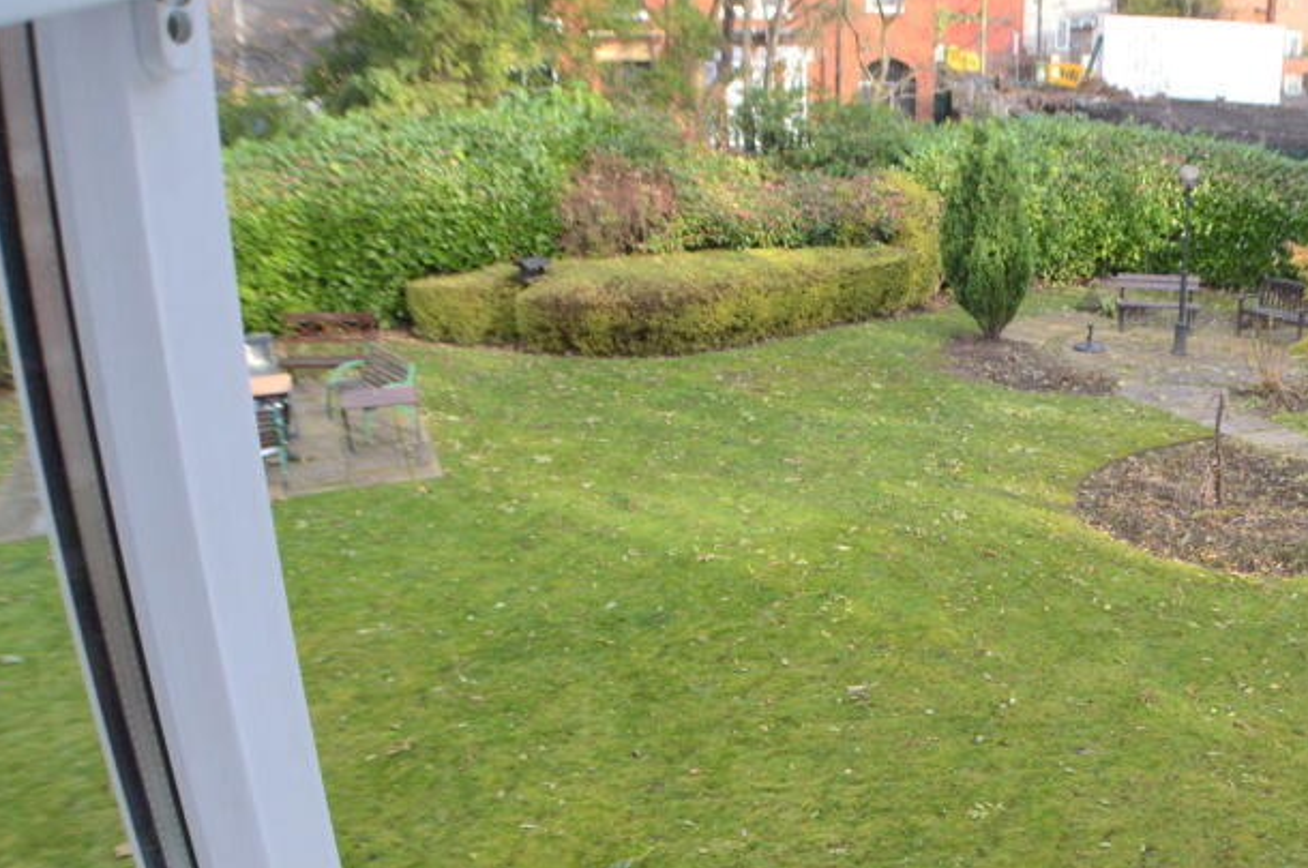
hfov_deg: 40.2
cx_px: 973
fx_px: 1736
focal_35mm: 48
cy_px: 604
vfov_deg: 27.8
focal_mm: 19
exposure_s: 1/125
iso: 200
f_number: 5.6
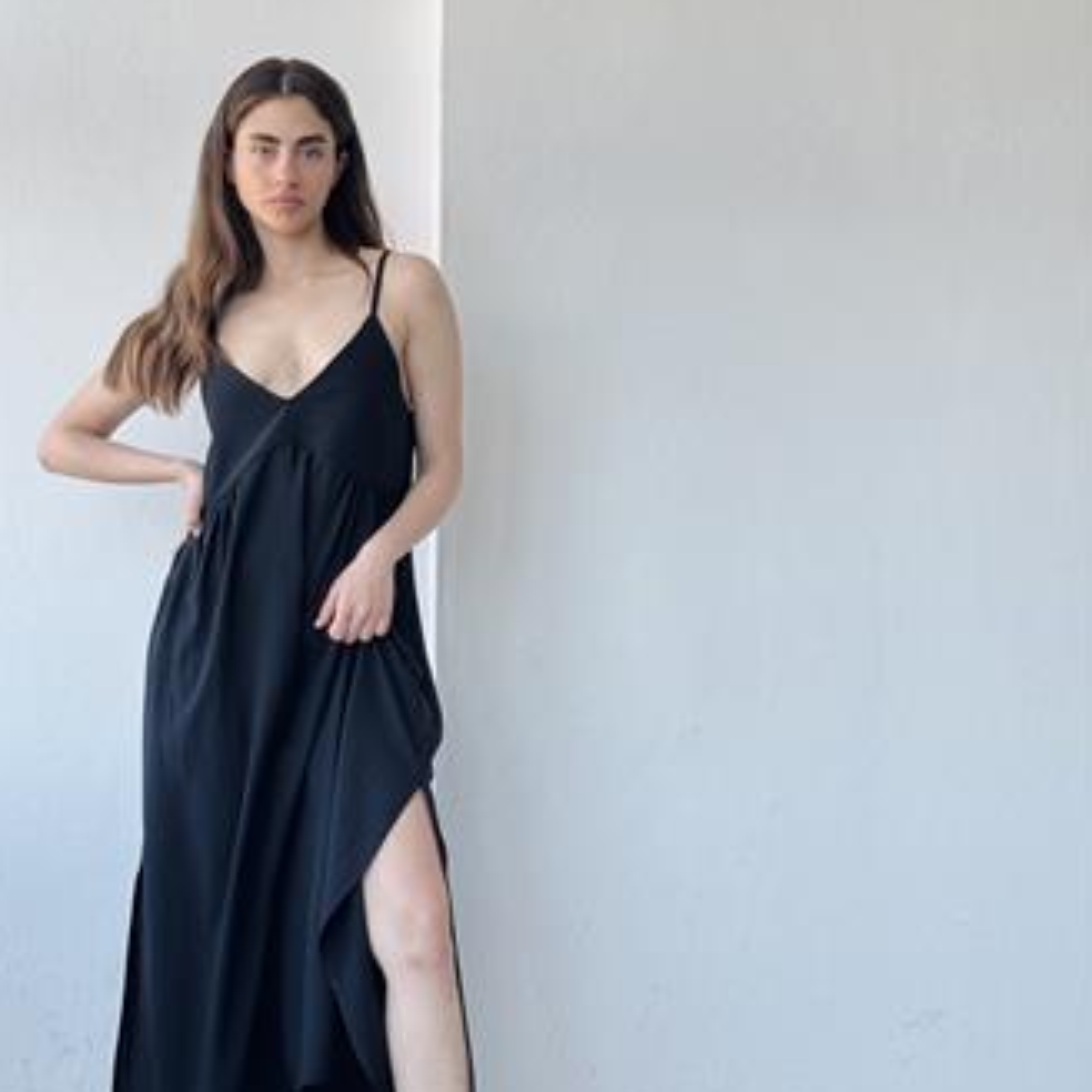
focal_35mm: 69
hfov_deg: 25.0
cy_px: 668
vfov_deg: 24.9
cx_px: 436
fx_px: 2463
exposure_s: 1/162
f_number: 1.78
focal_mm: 6.76
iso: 80
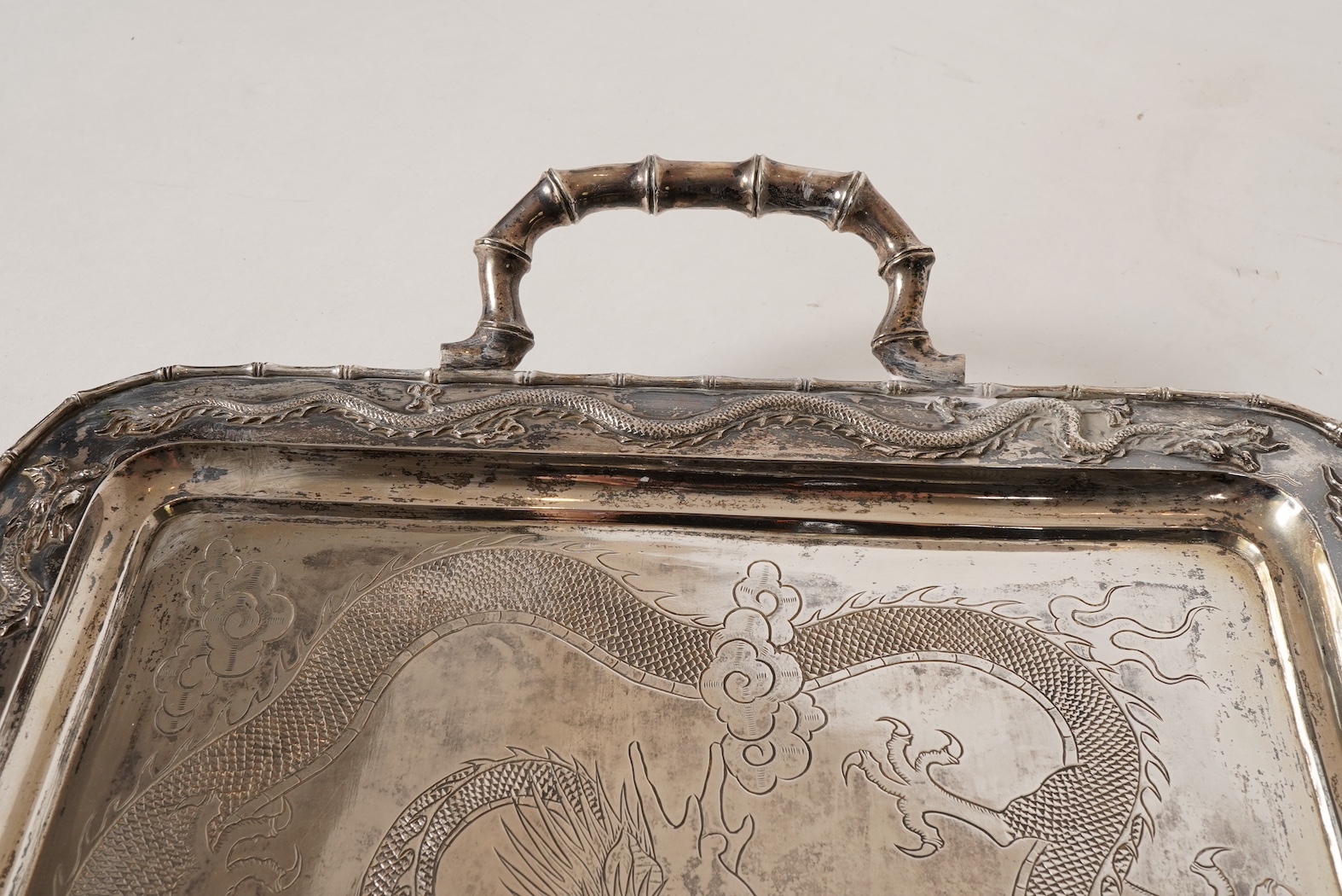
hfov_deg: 43.6
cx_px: 671
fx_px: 1678
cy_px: 448
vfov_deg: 29.9
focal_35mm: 45
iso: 400
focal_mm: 30
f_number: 22
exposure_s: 1/125
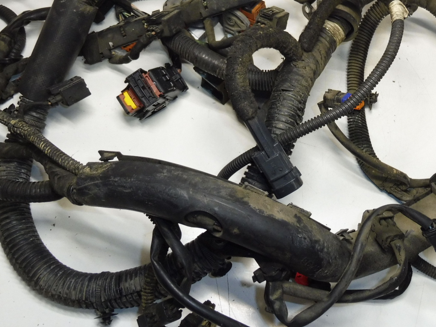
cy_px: 103
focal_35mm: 41
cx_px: 286
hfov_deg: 45.2
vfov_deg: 34.7
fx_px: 516
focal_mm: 4.3
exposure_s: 1/60
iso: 200
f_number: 3.5
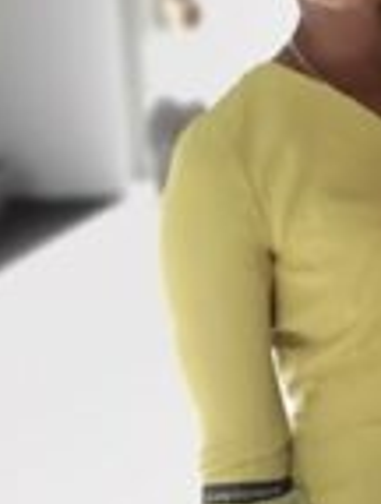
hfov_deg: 12.9
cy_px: 398
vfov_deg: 17.2
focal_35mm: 113
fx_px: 1651
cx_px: 444
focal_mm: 3.95
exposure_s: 1/100
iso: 500
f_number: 1.8
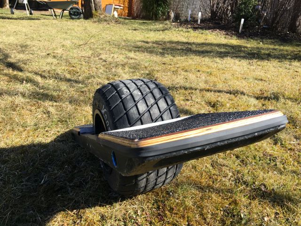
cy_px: 113
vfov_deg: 48.2
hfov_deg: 61.7
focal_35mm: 29
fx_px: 252
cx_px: 150
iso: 25
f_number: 2.2
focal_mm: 4.15
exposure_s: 1/549
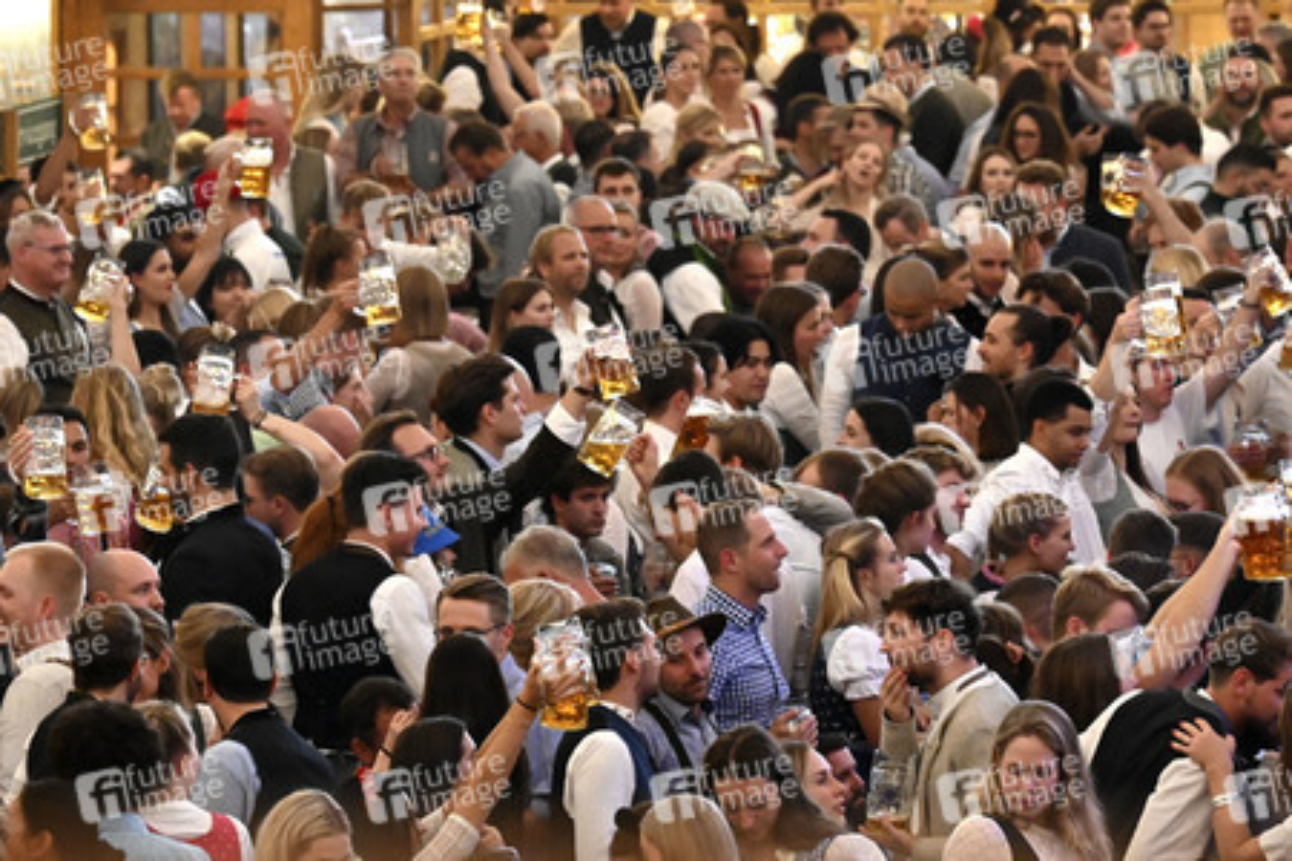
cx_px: 646
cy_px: 430
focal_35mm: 300
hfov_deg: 6.9
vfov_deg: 4.6
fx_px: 10766
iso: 12800
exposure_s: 1/160
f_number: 6.3
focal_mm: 200
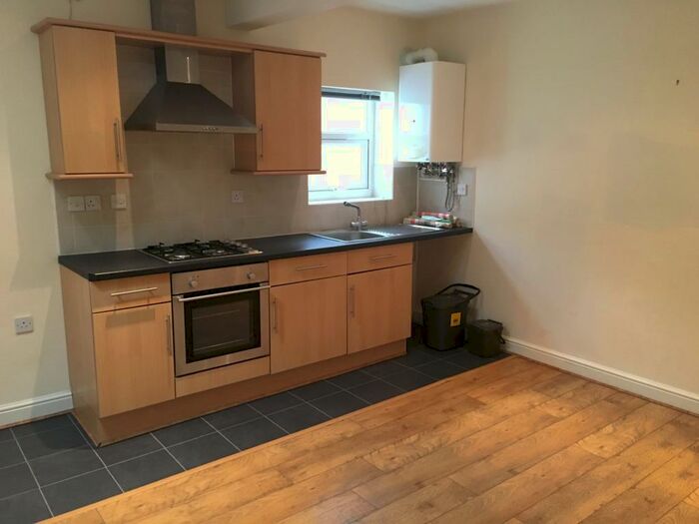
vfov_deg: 48.2
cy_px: 262
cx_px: 350
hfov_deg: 61.7
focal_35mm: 29
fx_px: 586
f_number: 2.2
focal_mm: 4.15
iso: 200
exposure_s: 1/25
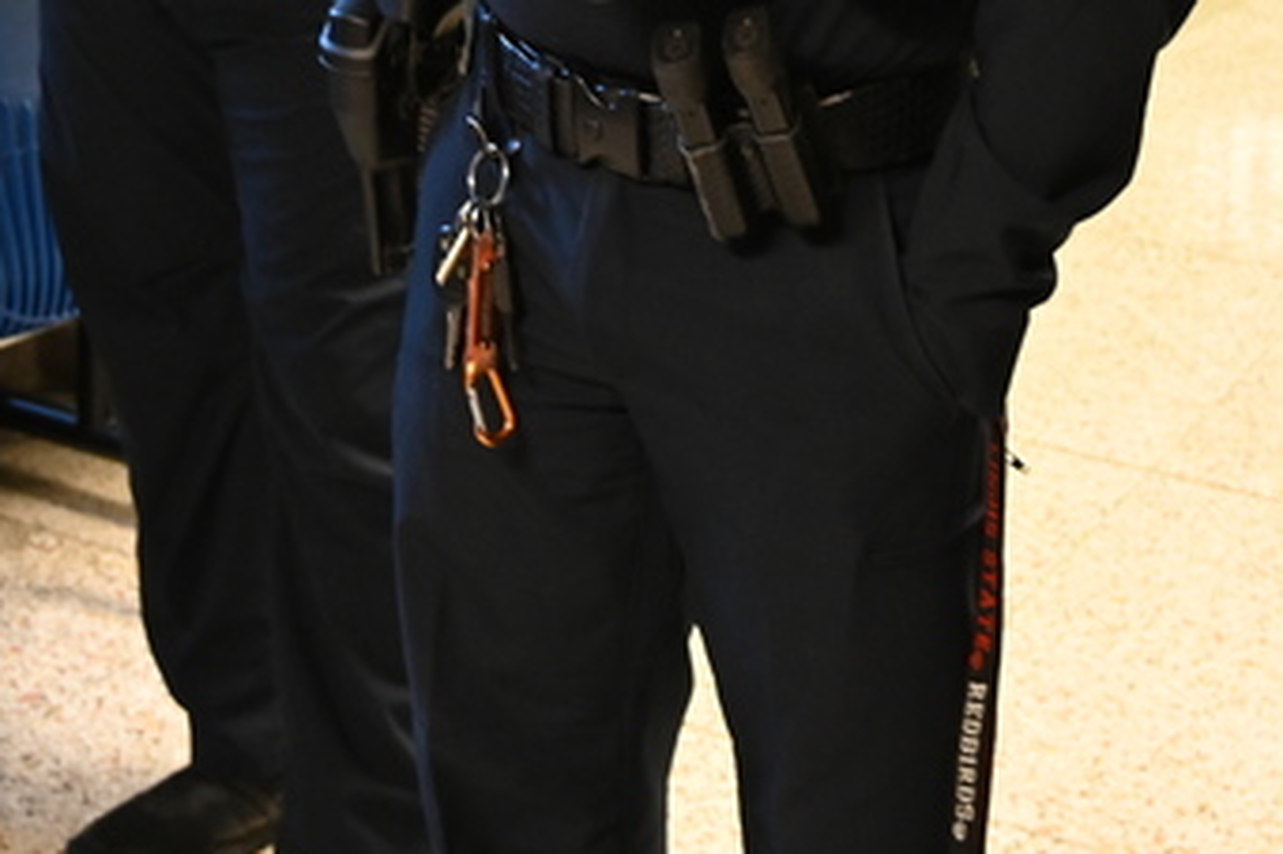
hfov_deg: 27.9
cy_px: -404
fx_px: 2565
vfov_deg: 17.2
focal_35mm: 72
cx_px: 869
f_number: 4
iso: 3200
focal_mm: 24
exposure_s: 1/80
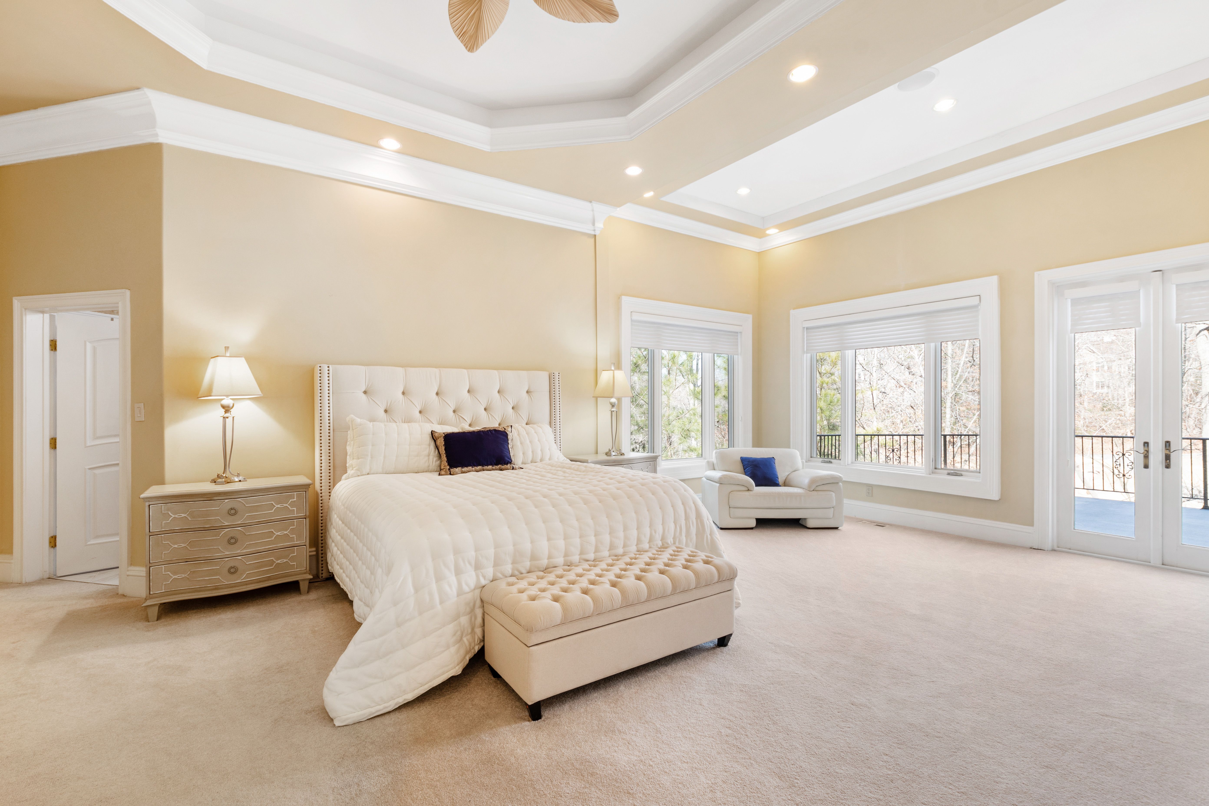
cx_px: 604
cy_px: 403
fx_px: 504
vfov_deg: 77.3
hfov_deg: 100.4
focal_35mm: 15
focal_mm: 10
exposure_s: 1/2.5
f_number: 8
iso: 100
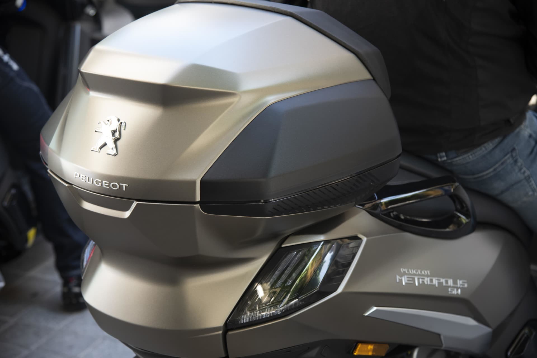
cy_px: 179
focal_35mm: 82
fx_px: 1223
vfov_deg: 16.7
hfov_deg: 24.8
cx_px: 268
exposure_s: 1/80
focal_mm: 82
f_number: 5
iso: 640
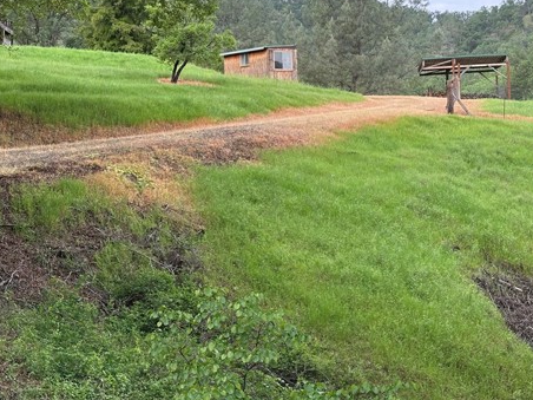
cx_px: 282
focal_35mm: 68
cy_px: 155
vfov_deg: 21.6
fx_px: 1047
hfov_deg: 28.6
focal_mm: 6.86
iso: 64
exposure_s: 1/527
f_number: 1.78
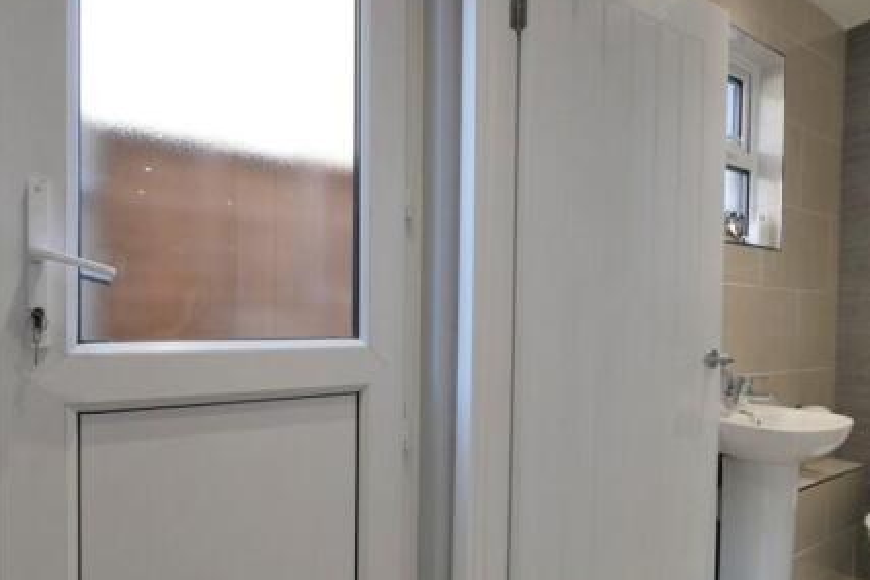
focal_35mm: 20
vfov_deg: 61.8
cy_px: 325
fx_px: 483
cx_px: 398
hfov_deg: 83.8
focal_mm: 7
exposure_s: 1/60
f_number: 4
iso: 320
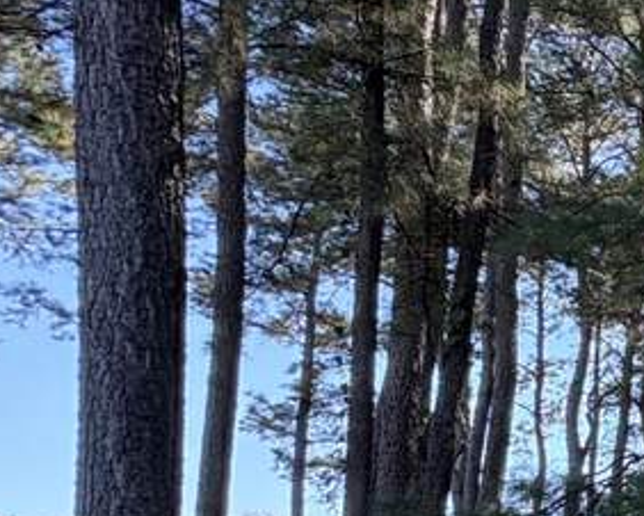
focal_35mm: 62
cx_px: 1334
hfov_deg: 18.2
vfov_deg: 23.2
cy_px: 564
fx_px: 1183
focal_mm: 2.22
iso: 80
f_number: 2.2
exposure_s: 1/132
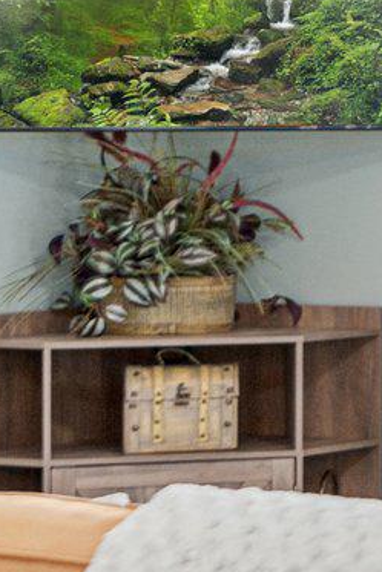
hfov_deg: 6.2
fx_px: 3053
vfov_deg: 10.7
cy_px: 61
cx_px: 1416
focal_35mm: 192
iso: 320
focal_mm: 35
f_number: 3.5
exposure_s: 1/60
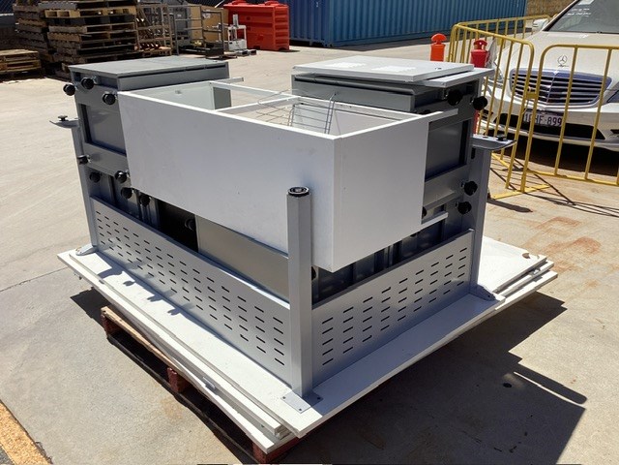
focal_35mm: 31
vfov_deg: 45.4
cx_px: 310
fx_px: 554
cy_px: 232
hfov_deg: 58.4
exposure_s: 1/1812
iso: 25
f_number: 2.4
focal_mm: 3.3
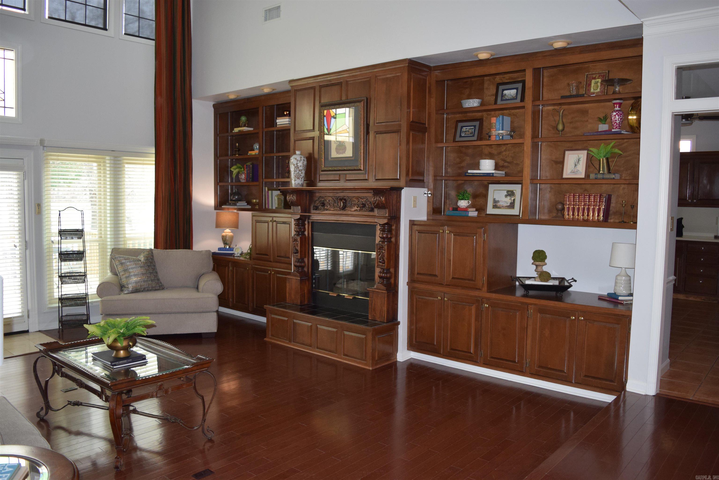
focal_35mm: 27
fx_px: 539
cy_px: 240
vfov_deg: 47.9
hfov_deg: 67.4
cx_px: 360
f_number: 5
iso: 800
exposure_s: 1/100
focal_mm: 18
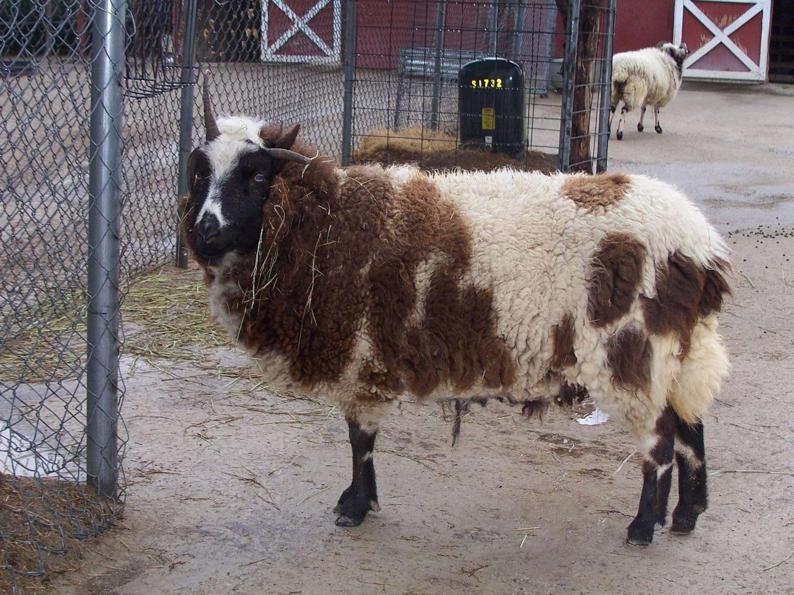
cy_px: 298
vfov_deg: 24.4
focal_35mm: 60
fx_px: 1376
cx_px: 397
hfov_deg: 32.2
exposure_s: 1/90
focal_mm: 10.3
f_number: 2.8
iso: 80
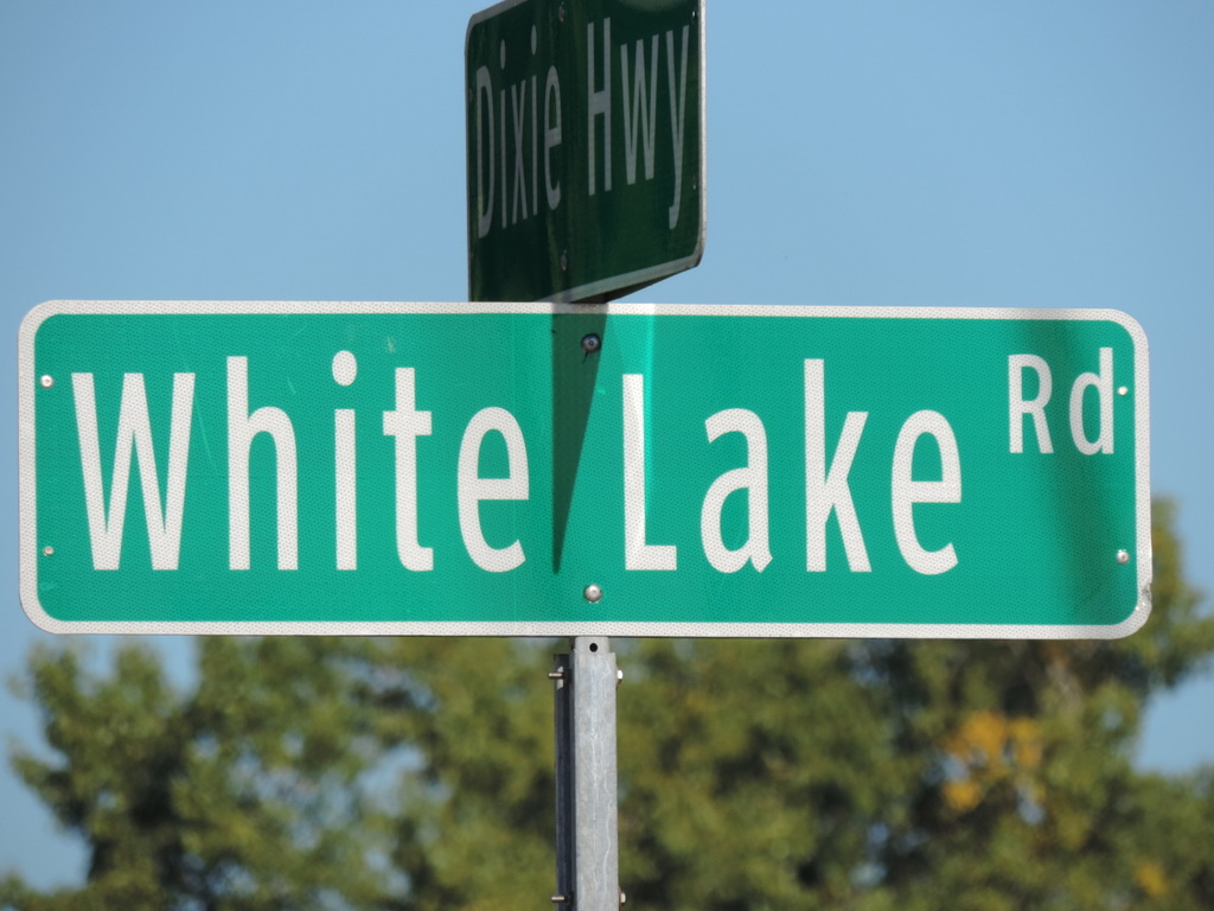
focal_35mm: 600
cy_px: 456
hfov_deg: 3.3
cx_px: 607
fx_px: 21042
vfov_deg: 2.5
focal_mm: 107
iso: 80
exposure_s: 1/640
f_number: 4.9
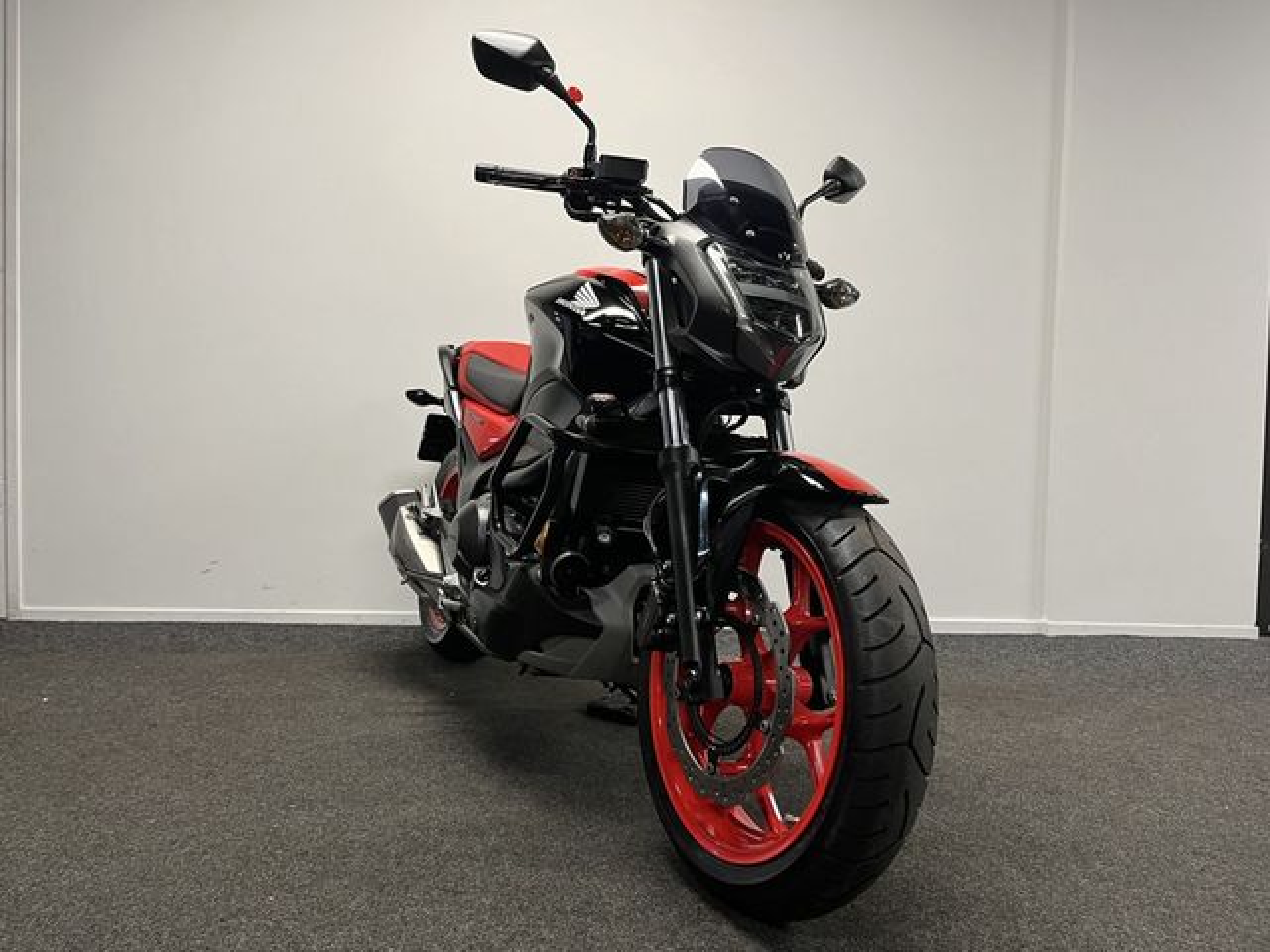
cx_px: 635
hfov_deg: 67.3
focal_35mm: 26
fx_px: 954
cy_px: 476
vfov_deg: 53.1
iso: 80
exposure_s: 1/50
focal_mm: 5.1
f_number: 1.6
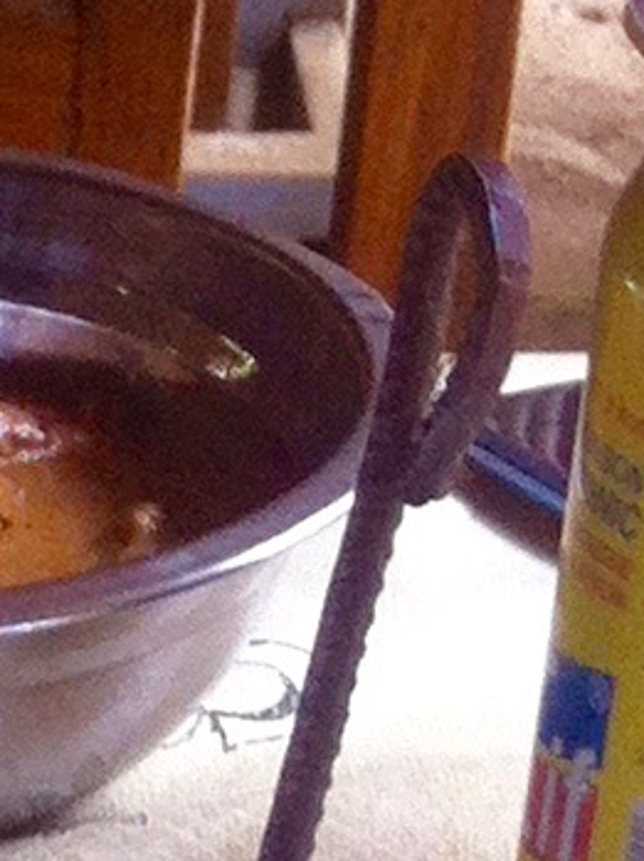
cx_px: -1256
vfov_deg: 7.2
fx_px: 6461
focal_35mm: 260
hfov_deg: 5.4
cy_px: 2058
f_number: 2.8
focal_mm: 3.85
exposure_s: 1/20
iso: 80
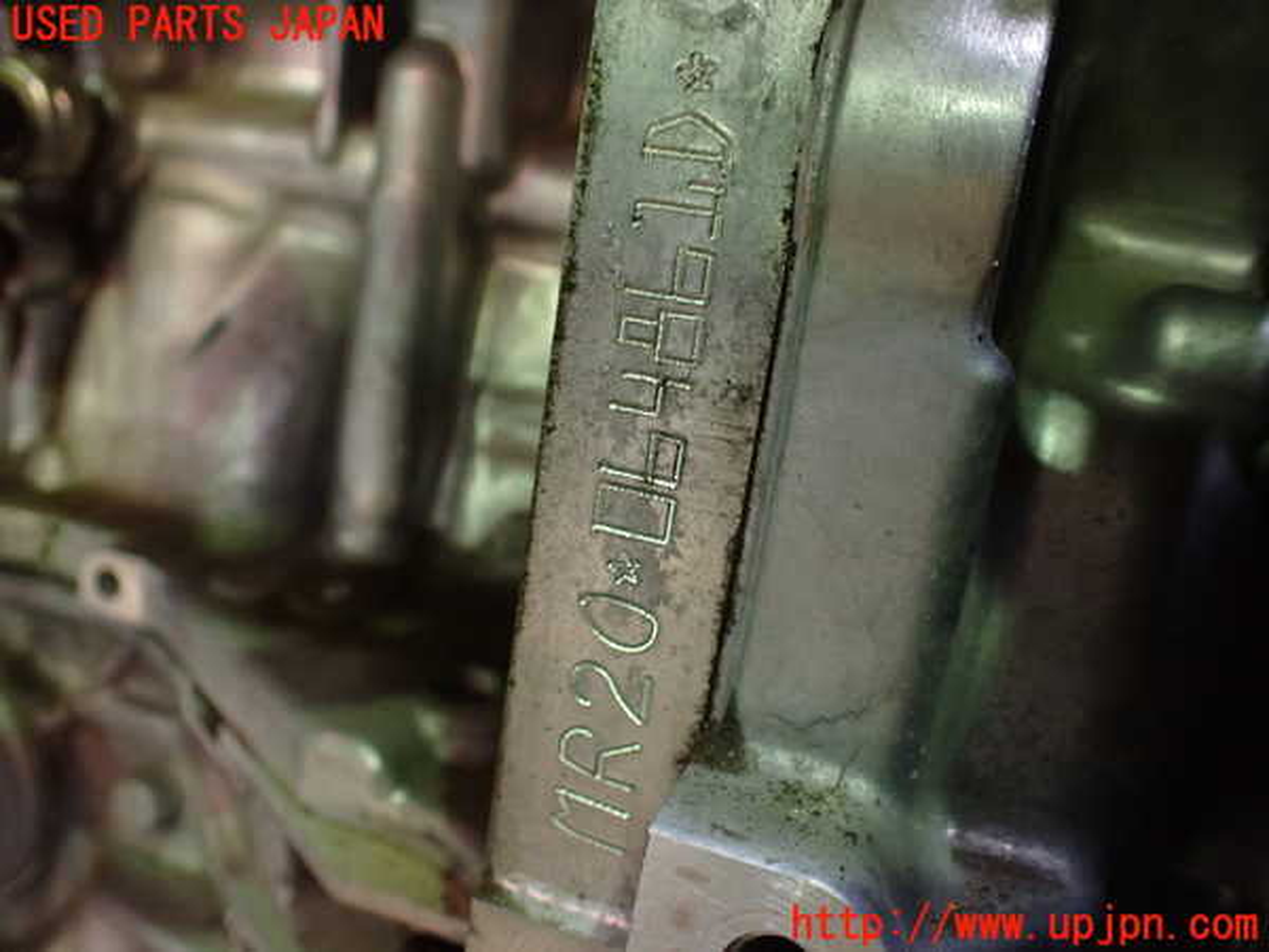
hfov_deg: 60.0
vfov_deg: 46.8
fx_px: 1100
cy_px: 476
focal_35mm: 30
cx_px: 634
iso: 800
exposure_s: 1/40
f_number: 2.3
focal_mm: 5.4
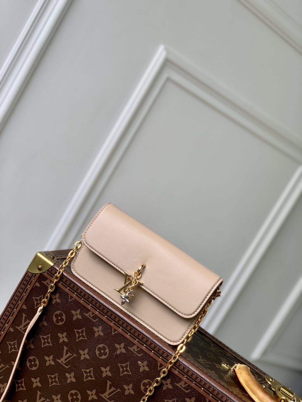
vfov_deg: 36.8
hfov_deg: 28.0
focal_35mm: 52
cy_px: 201
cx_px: 151
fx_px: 605
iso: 25
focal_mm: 6
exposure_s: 1/122
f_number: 2.4
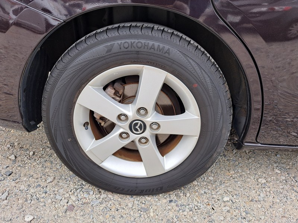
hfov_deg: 71.6
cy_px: 112
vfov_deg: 56.8
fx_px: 207
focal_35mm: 24
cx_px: 149
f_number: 1.8
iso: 50
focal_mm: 5.23
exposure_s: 1/207
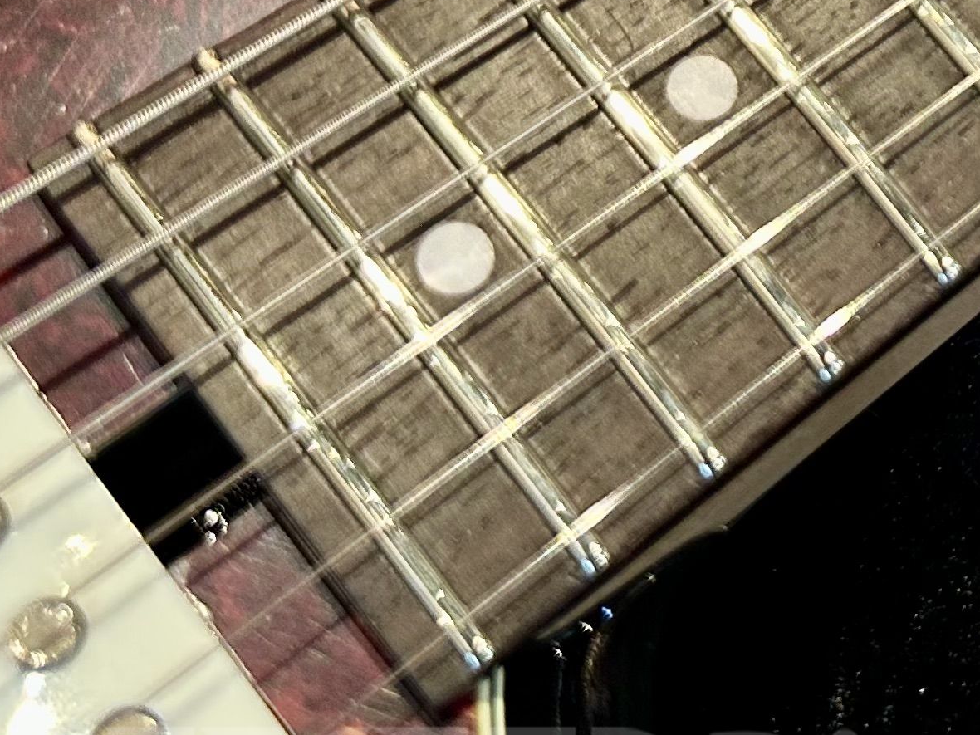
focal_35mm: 82
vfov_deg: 17.0
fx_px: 2321
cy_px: -192
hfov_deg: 21.3
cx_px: 1321
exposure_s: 1/60
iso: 250
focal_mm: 6.86
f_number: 1.78
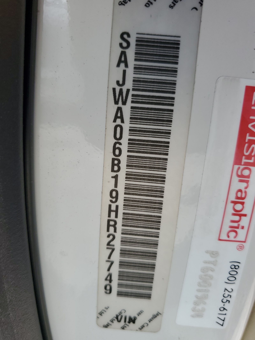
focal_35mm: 26
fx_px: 255
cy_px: 170
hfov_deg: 53.1
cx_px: 128
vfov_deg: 67.3
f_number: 1.5
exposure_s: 1/714
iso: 50
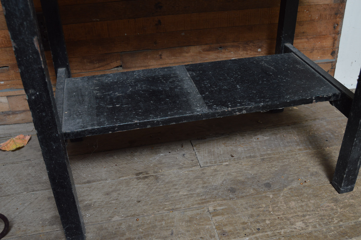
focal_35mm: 36
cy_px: 120
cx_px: 180
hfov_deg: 53.2
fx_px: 361
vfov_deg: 36.8
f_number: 5.6
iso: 400
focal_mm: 24
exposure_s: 1/80
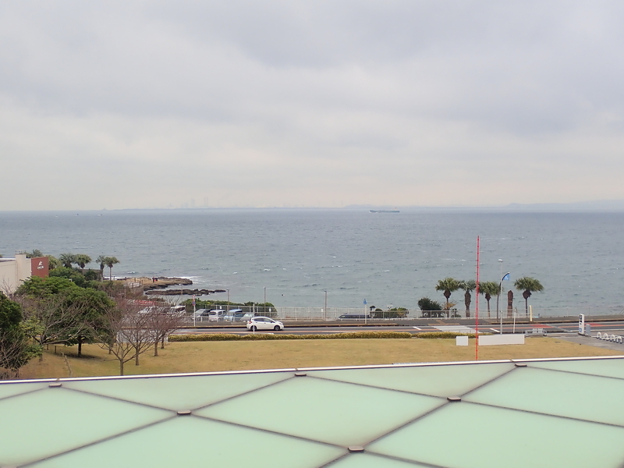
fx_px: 775
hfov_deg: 43.9
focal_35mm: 43
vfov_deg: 33.6
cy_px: 234
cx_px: 312
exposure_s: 1/250
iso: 100
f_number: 4
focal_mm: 7.86
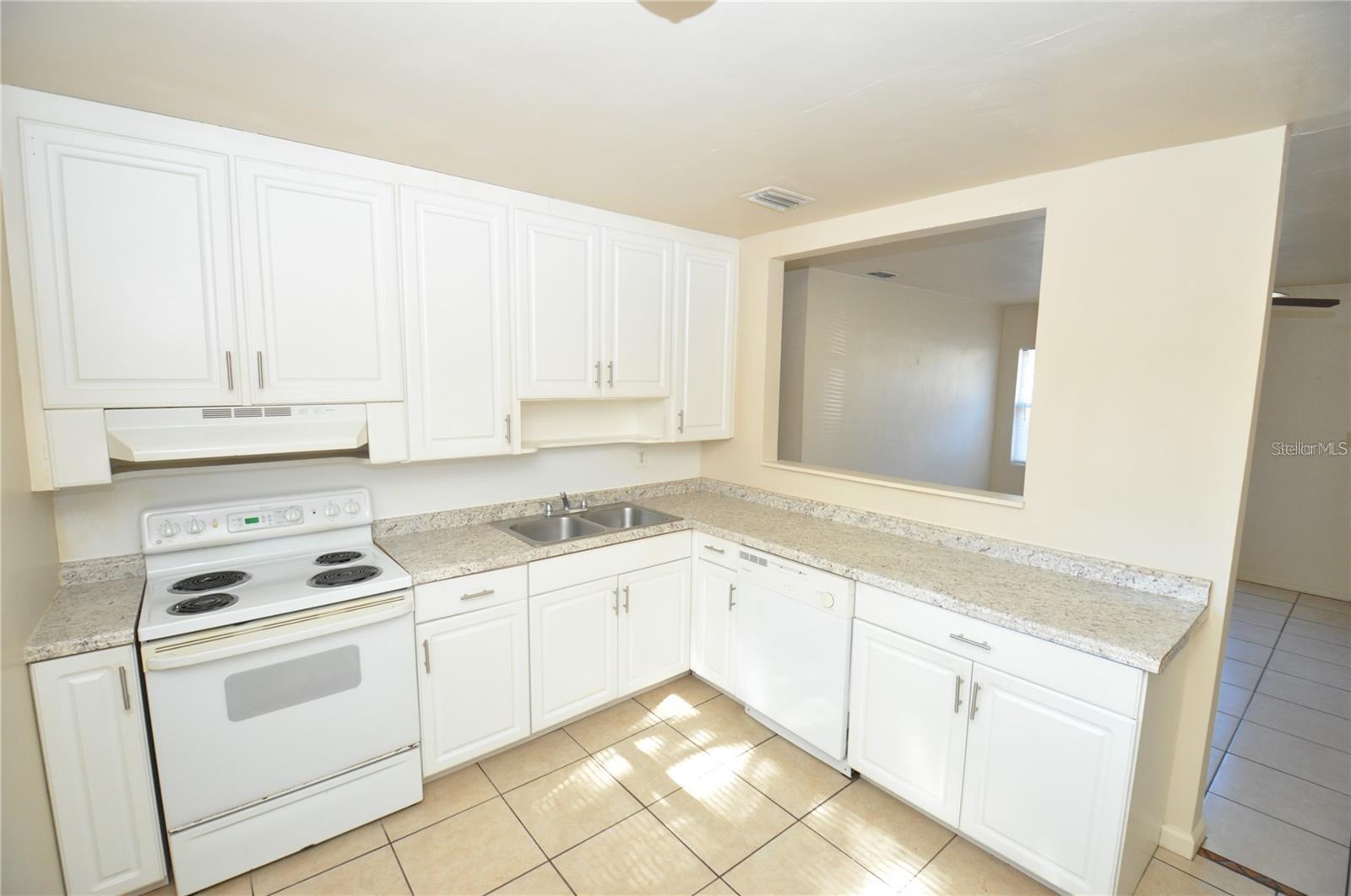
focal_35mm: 15
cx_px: 676
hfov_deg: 100.5
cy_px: 448
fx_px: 562
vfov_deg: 77.2
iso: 800
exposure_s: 1/60
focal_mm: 10
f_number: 4
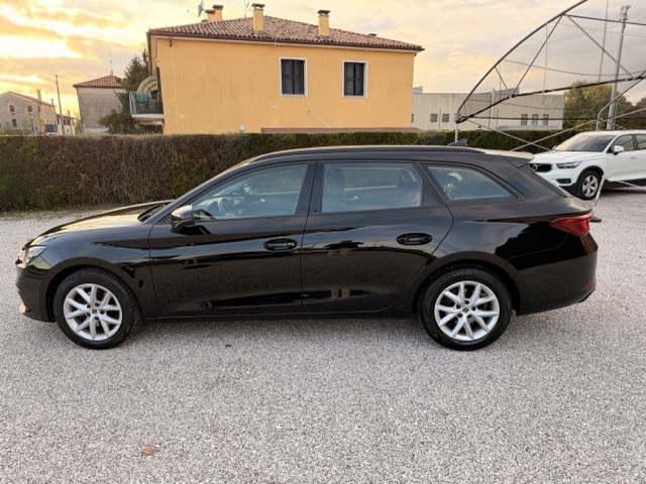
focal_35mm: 24
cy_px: 242
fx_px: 448
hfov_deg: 71.6
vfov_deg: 56.8
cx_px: 323
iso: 100
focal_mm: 6.76
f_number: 1.78
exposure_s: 1/414
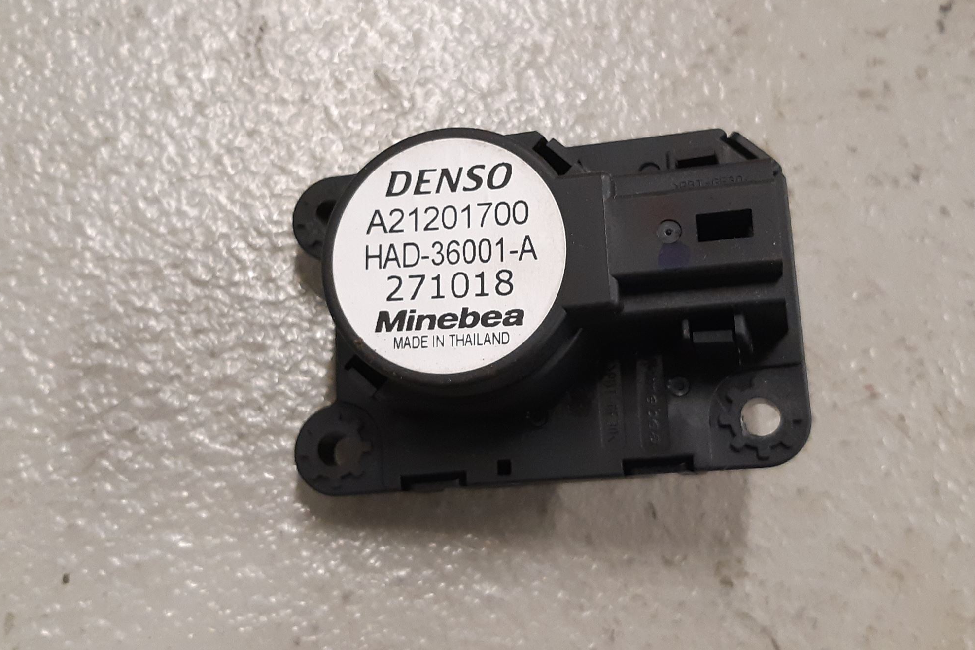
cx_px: 499
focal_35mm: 28
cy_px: 280
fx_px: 758
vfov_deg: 46.3
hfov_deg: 65.5
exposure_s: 1/50
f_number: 1.7
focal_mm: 3.93
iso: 250
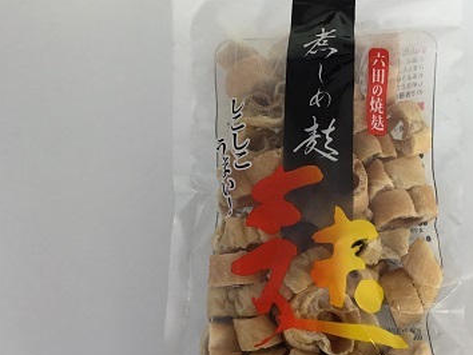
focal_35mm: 56
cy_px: 212
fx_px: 766
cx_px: 318
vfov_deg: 26.1
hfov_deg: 34.0
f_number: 2.4
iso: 40
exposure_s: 1/120
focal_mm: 3.3
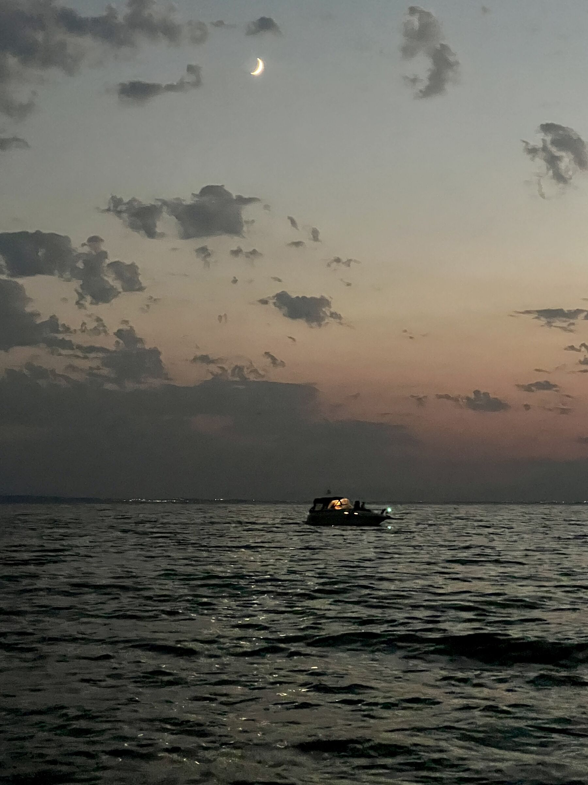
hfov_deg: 19.1
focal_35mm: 77
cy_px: 392
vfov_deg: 25.3
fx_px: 1744
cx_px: 294
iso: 2000
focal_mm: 9
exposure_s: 1/15
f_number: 2.8
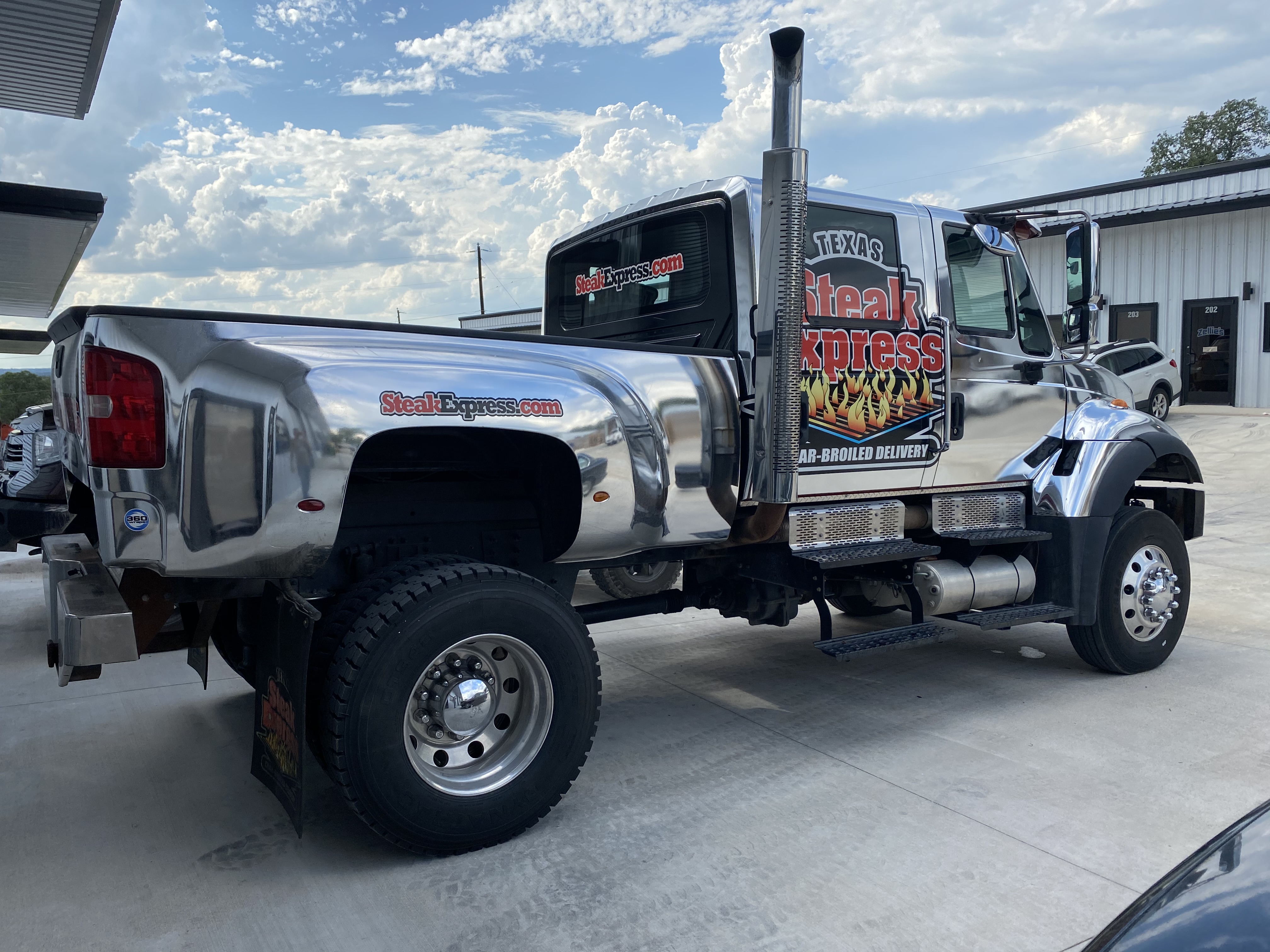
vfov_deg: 53.1
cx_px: 635
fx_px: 954
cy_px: 476
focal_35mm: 26
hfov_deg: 67.3
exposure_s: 1/2513
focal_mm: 4.25
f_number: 1.8
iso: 32
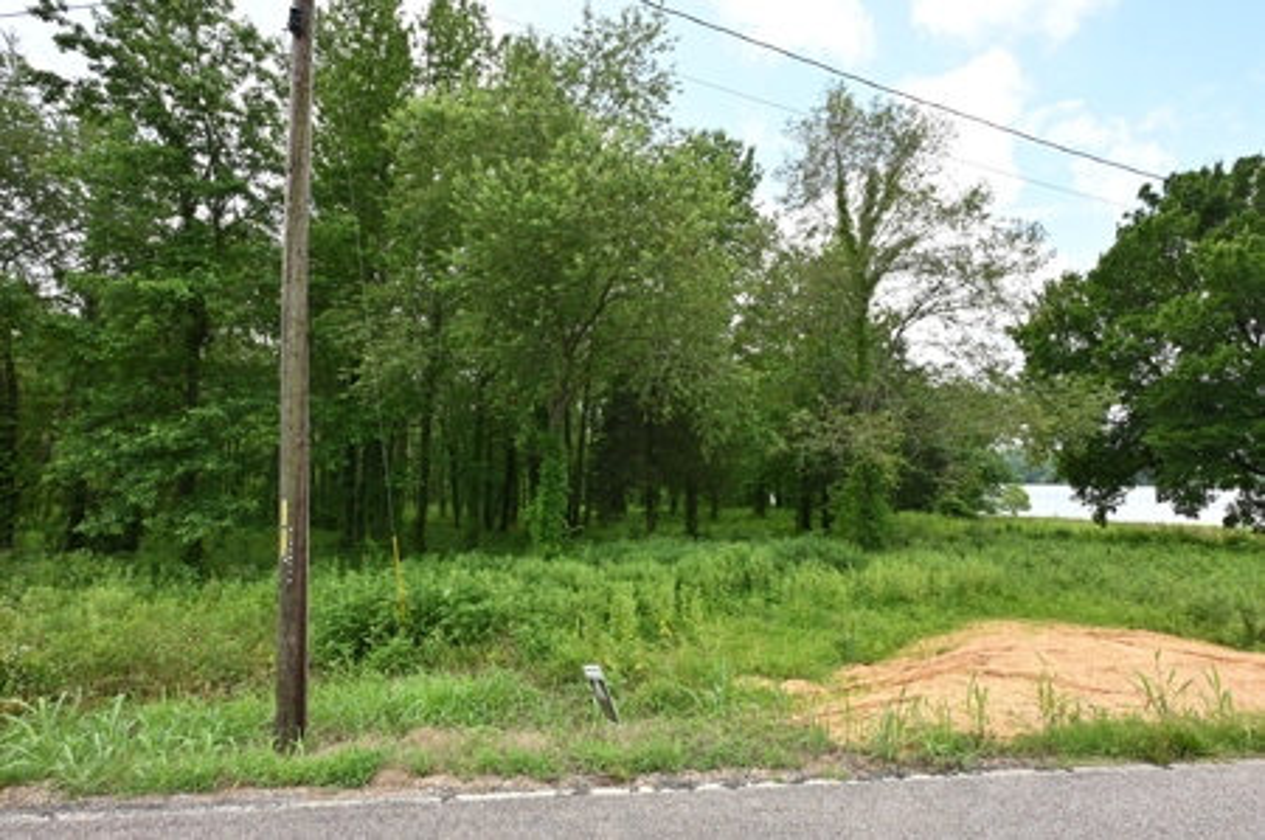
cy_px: 420
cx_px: 632
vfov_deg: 67.3
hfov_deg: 90.1
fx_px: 632
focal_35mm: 18
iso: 160
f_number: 5.6
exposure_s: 1/250
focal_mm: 12
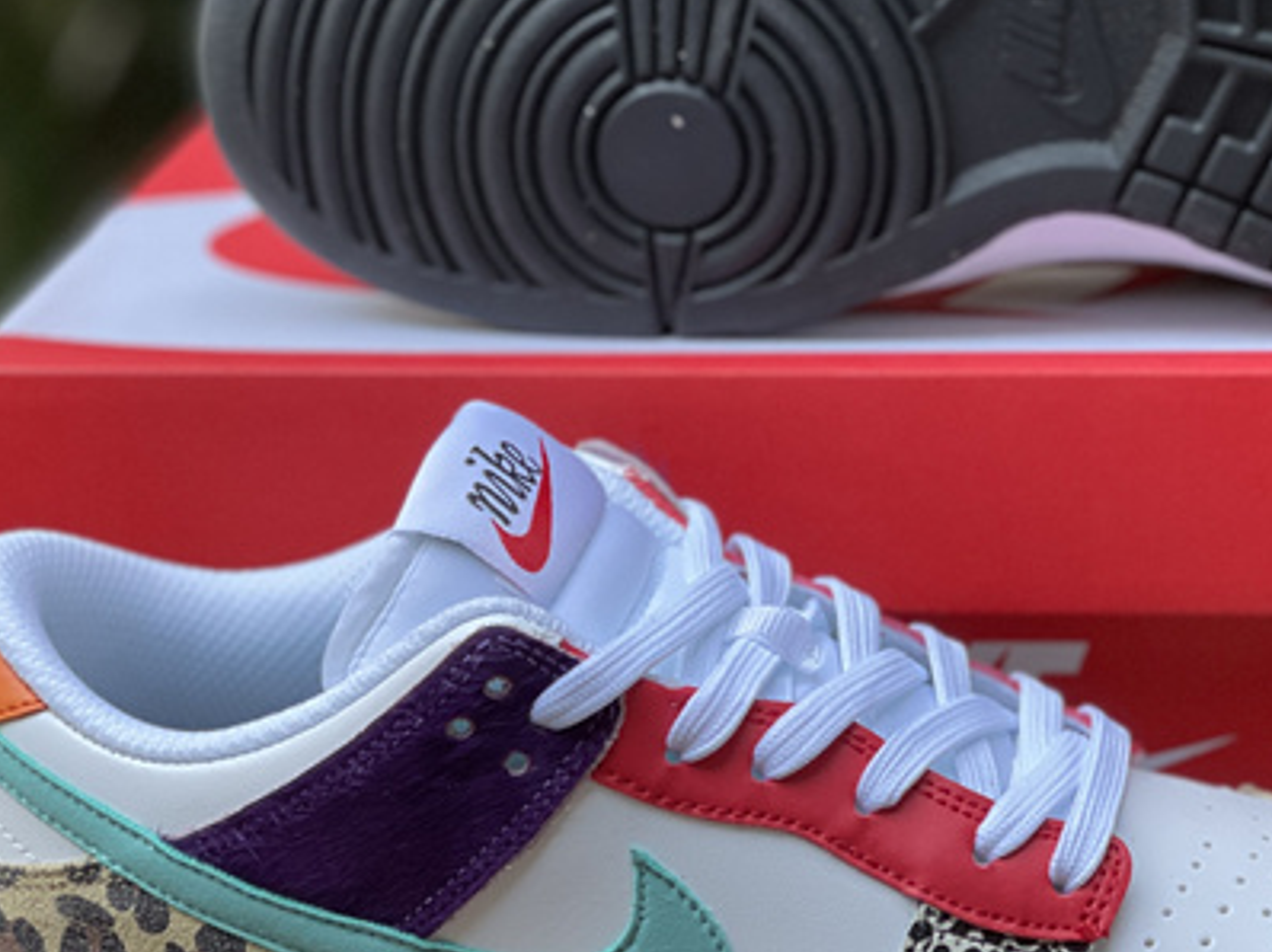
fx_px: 4370
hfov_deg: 16.5
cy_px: 535
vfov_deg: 12.4
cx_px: 860
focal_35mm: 119
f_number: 2.2
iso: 125
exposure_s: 1/121
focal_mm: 7.5
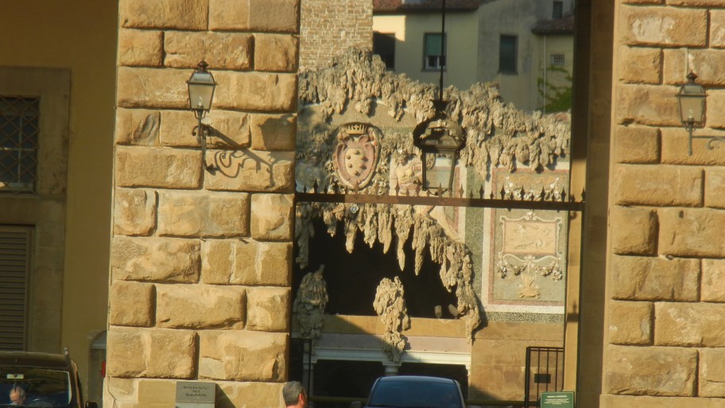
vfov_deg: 3.3
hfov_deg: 5.9
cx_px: 331
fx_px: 7055
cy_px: 254
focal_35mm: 367
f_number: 5.6
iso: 160
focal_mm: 54
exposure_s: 1/478
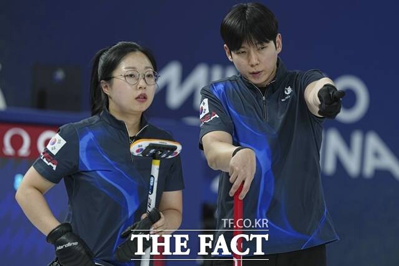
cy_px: 133
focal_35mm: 400
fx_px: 4434
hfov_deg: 5.2
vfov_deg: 3.4
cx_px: 200
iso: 640
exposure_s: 1/1250
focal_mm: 400
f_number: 3.5
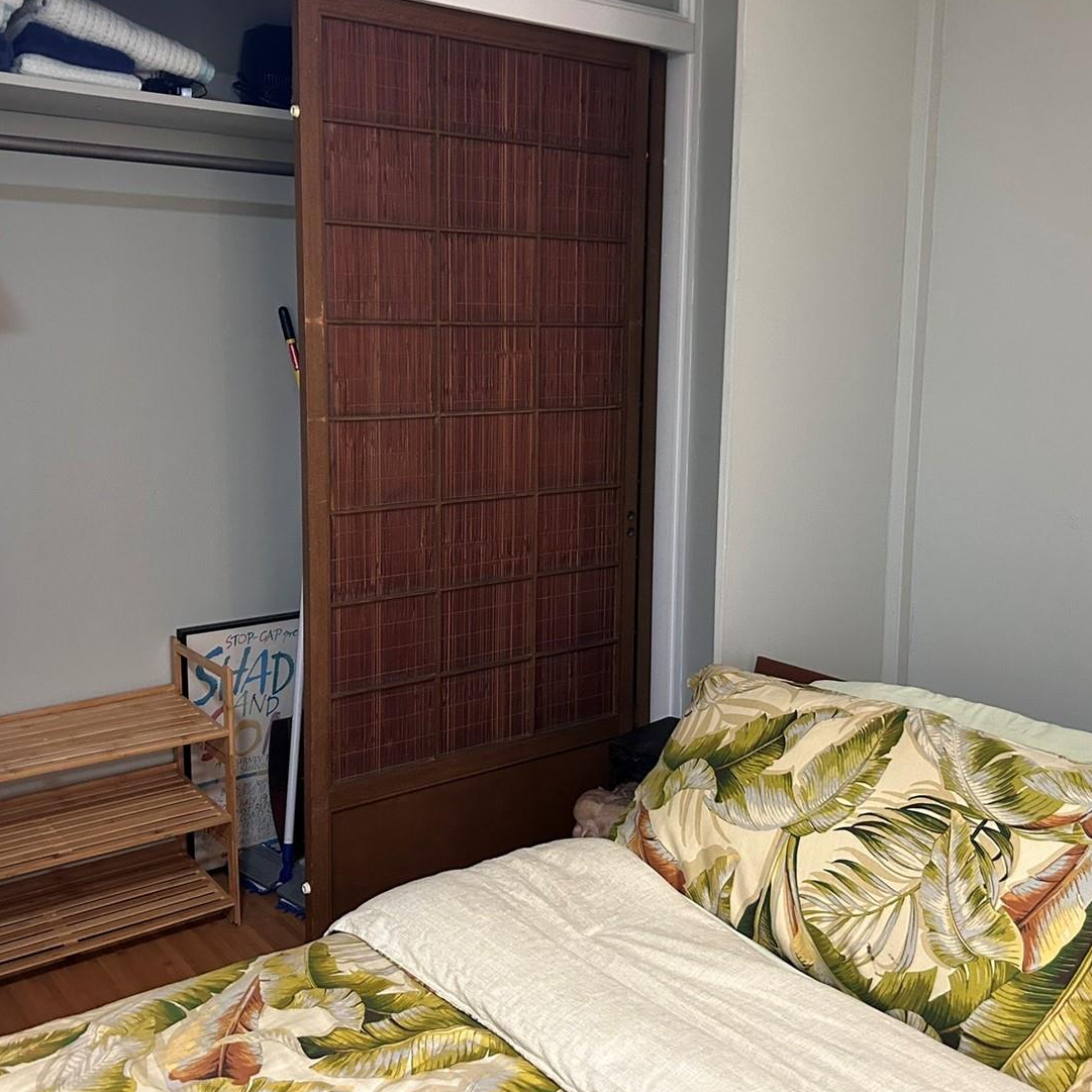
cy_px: 496
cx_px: 529
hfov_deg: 48.4
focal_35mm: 34
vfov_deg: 48.4
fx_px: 1213
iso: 320
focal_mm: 5.7
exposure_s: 1/60
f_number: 1.5
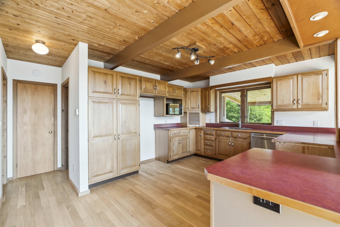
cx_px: 170
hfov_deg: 96.7
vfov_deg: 73.7
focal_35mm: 16
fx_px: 151
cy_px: 114
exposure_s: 1/20
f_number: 7.1
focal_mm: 16
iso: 400
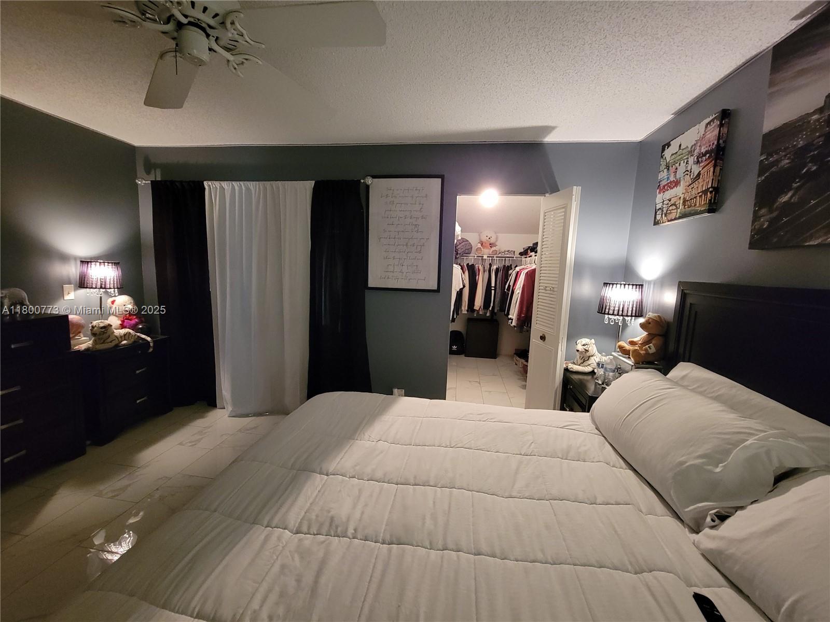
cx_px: 415
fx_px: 312
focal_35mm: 13
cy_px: 311
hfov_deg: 106.2
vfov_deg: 89.9
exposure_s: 1/24
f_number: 2.2
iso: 800
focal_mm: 2.2
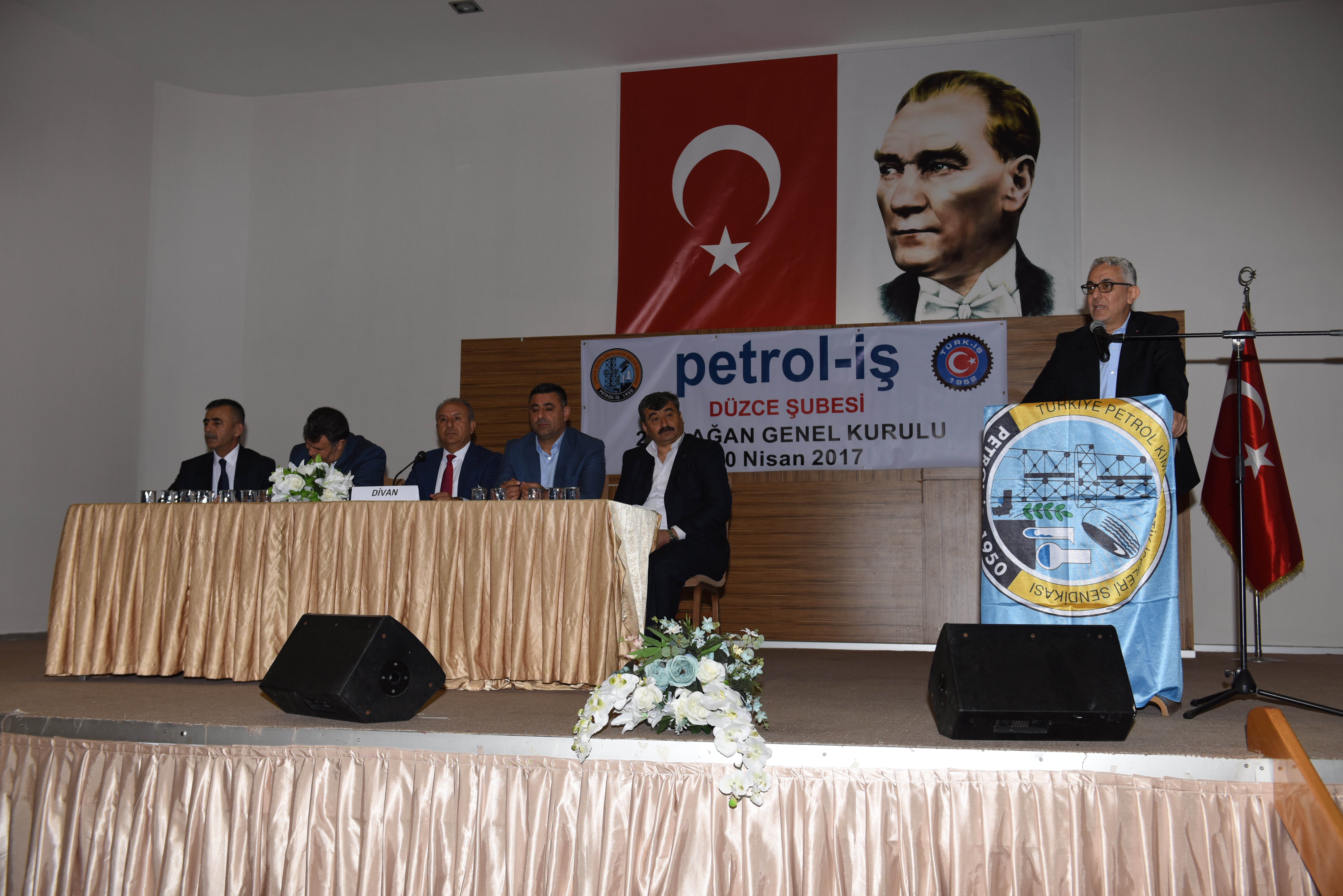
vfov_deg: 36.9
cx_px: 672
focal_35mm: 36
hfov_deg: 53.1
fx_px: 1343
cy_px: 448
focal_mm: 36
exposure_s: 1/80
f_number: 4
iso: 400
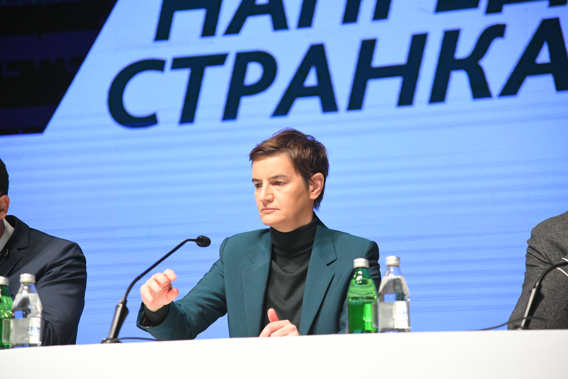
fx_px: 1893
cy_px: 190
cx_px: 284
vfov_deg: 11.4
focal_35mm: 120
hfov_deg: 17.1
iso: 4000
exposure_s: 1/500
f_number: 4
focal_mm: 120
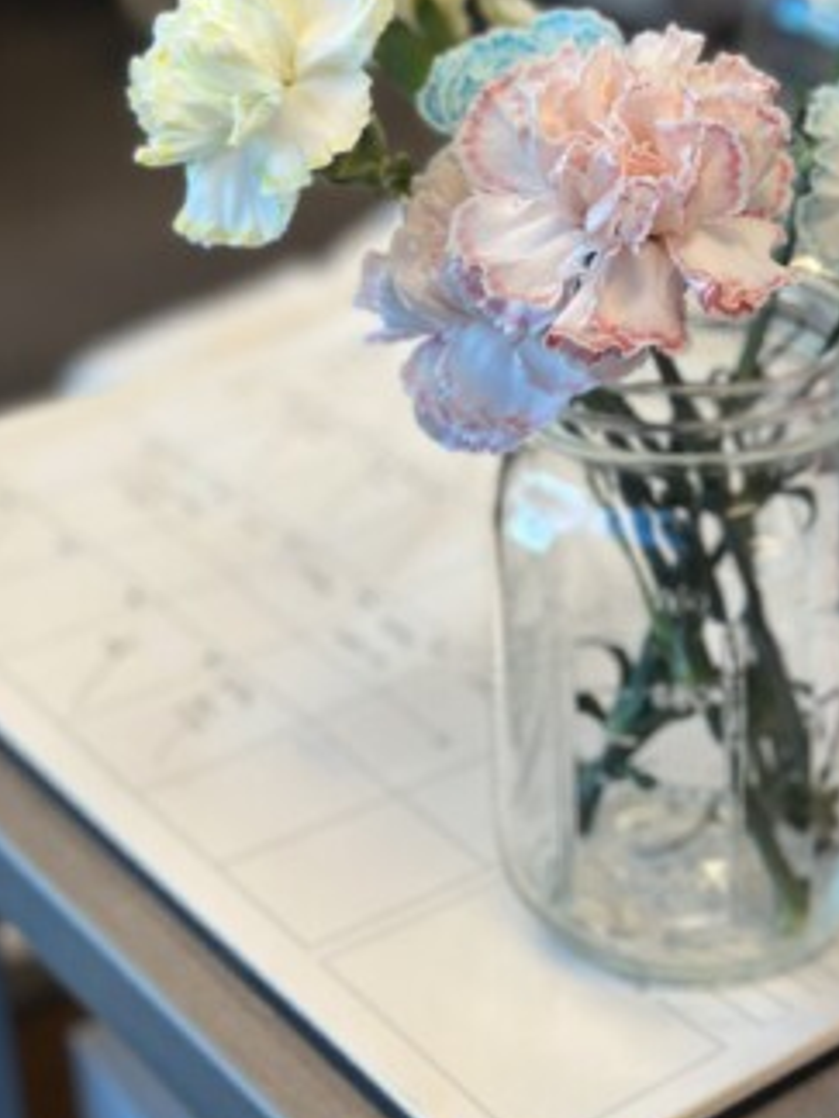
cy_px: 323
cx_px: 656
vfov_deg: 24.5
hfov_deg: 18.5
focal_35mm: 79
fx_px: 2553
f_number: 1.78
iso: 80
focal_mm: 6.86
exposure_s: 1/120
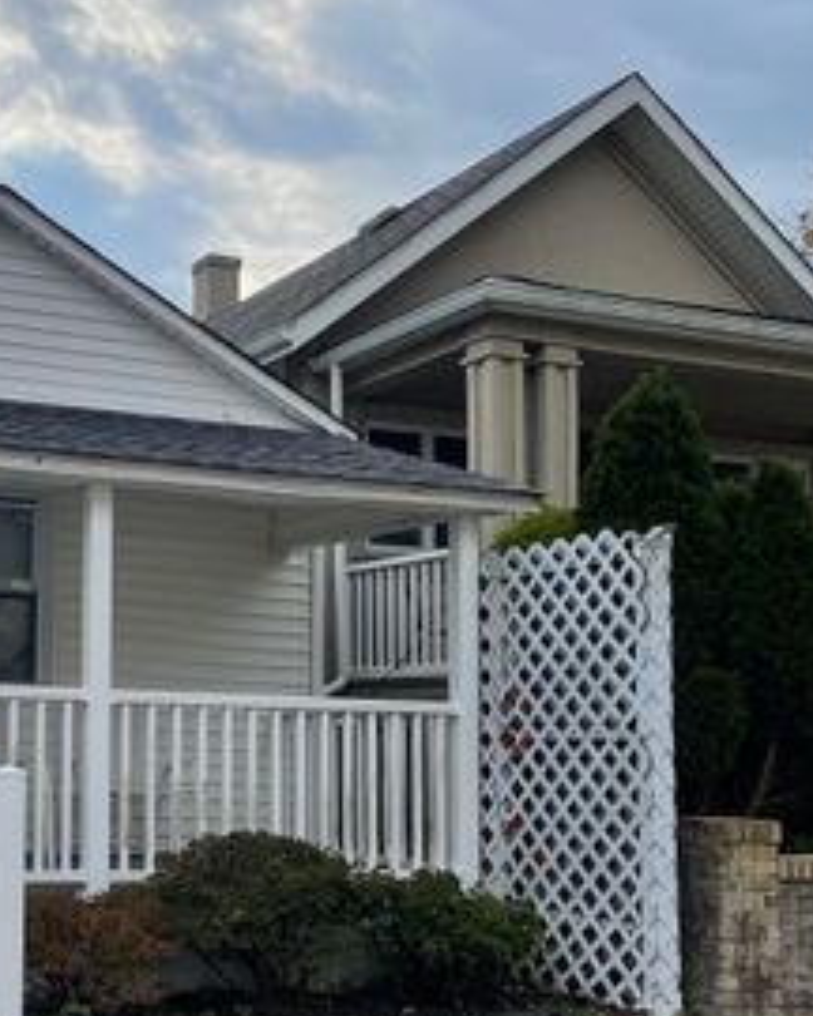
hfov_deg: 29.8
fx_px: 1414
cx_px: -11
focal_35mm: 47
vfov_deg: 39.3
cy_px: 634
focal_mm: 5.1
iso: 32
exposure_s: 1/7407
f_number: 1.6
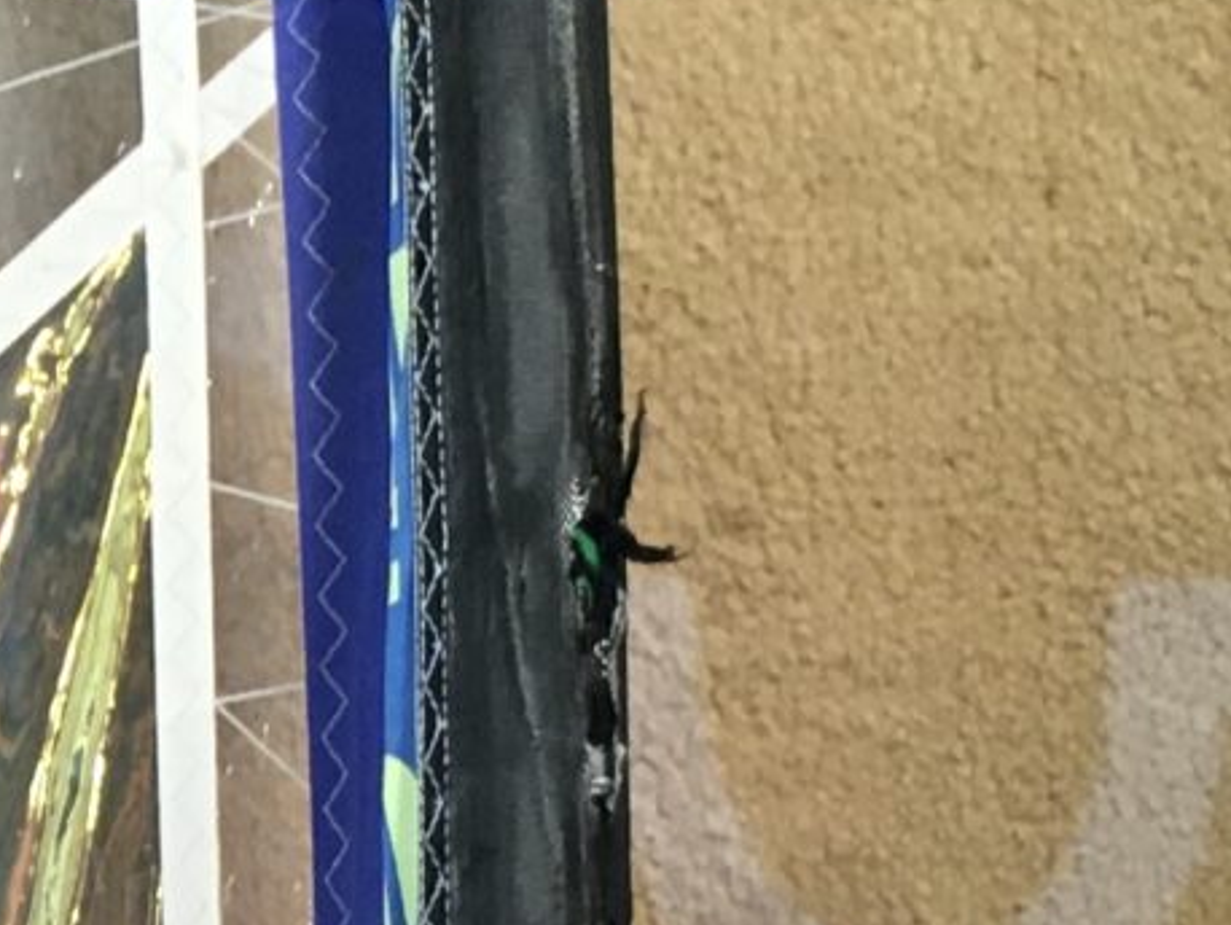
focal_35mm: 162
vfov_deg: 9.2
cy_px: 522
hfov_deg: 11.6
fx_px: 5764
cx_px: -656
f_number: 2.2
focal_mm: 4.15
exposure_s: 1/30
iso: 80
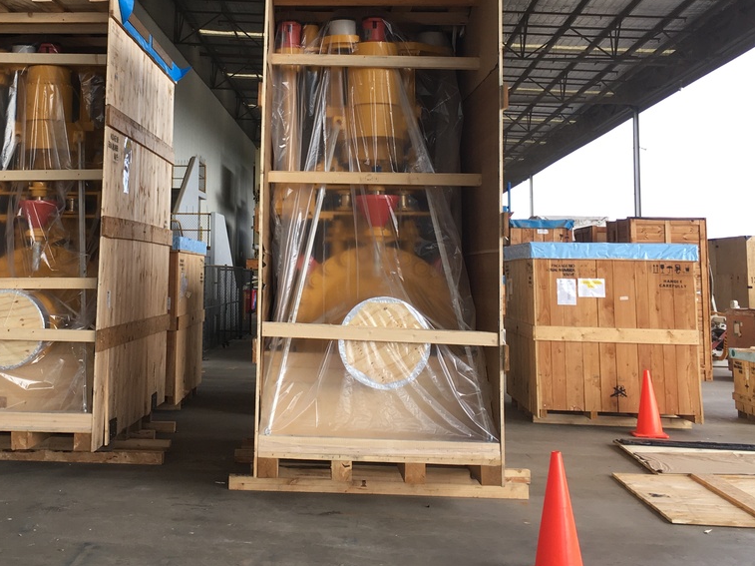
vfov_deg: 31.1
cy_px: 157
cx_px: 250
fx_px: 1003
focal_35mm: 46
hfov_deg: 40.7
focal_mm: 4.15
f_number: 2.2
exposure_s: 1/159
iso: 25
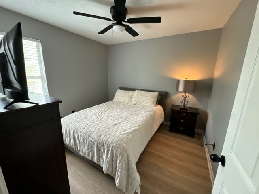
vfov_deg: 85.7
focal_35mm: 14
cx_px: 130
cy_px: 97
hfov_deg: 102.1
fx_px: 105
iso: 250
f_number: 2.2
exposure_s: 1/60
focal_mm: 2.22
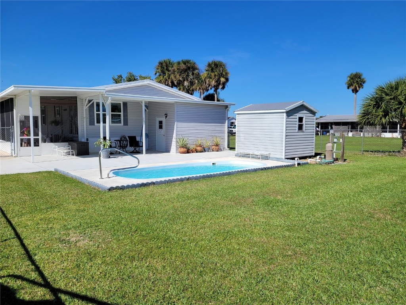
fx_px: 305
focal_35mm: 26
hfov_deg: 67.3
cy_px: 152
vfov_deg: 53.1
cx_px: 203
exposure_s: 1/3667
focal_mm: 5.4
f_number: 1.8
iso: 40
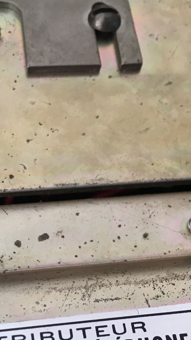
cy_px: 278
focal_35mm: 57
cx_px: 40
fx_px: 513
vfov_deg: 35.3
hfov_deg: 20.8
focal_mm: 4.15
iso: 32
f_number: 2.2
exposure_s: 1/33
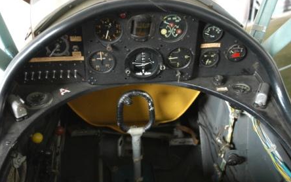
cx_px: 145
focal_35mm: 39
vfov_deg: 33.2
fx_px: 306
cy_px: 95
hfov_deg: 50.9
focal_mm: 25
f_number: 2.8
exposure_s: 1/8
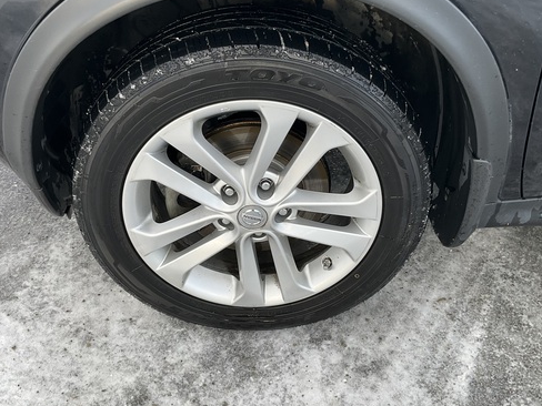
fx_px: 595
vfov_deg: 37.7
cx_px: 260
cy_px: 205
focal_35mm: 38
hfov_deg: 49.0
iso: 25
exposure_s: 1/122
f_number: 1.8
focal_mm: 3
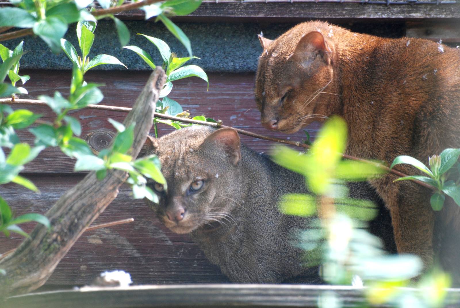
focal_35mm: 450
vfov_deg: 3.1
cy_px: 154
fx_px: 5757
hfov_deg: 4.6
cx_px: 230
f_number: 5.6
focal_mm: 300
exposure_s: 1/125
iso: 400
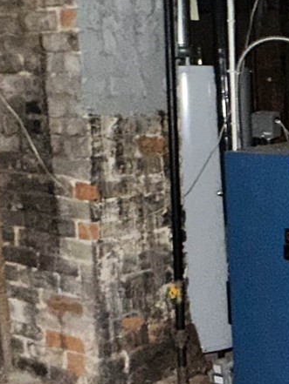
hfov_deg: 20.5
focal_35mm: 65
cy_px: 214
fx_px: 723
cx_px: 384
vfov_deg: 29.8
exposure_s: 1/16
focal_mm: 2.22
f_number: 2.2
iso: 1250
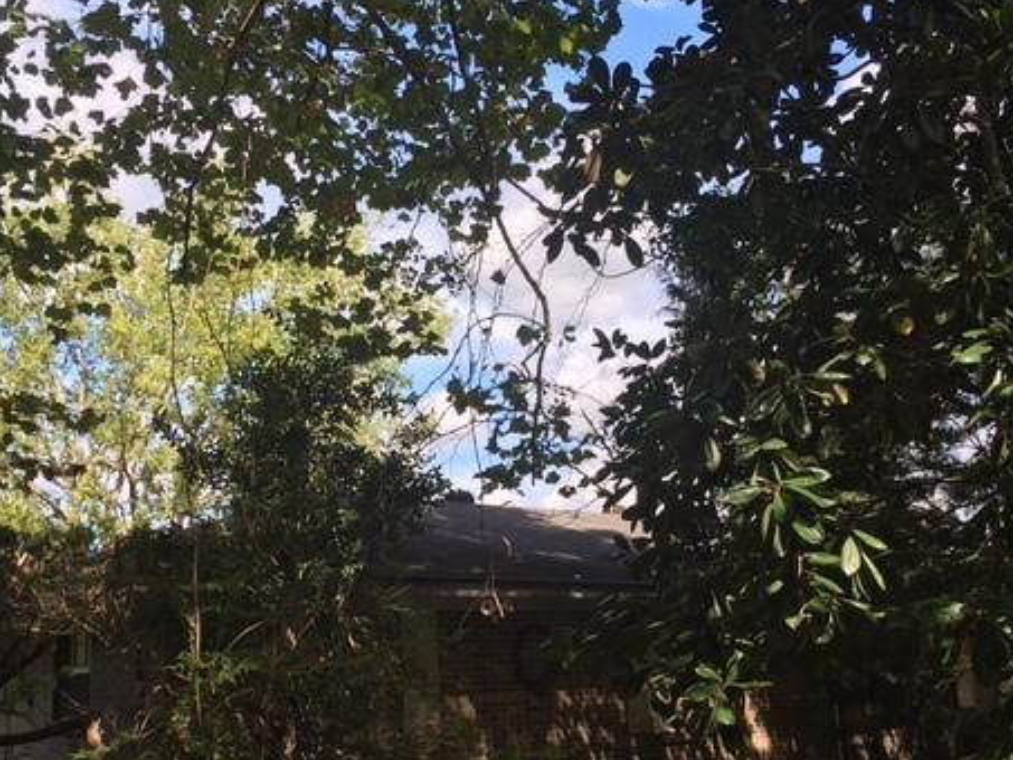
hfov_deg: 45.7
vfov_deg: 35.0
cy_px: 458
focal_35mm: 41
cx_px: 465
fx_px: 1200
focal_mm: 4.15
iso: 25
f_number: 2.2
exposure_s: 1/601
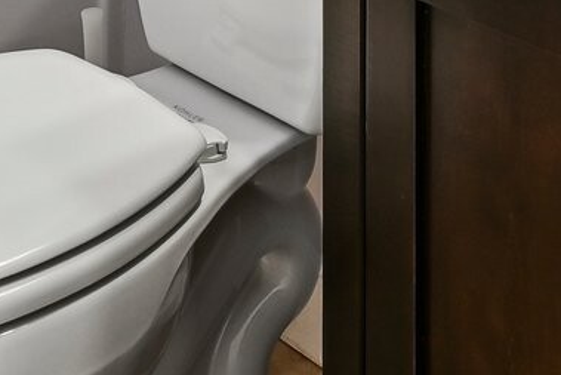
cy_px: -533
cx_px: 255
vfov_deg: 12.6
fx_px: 1305
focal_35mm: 84
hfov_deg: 24.3
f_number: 8
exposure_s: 1/50
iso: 400
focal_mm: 15.5
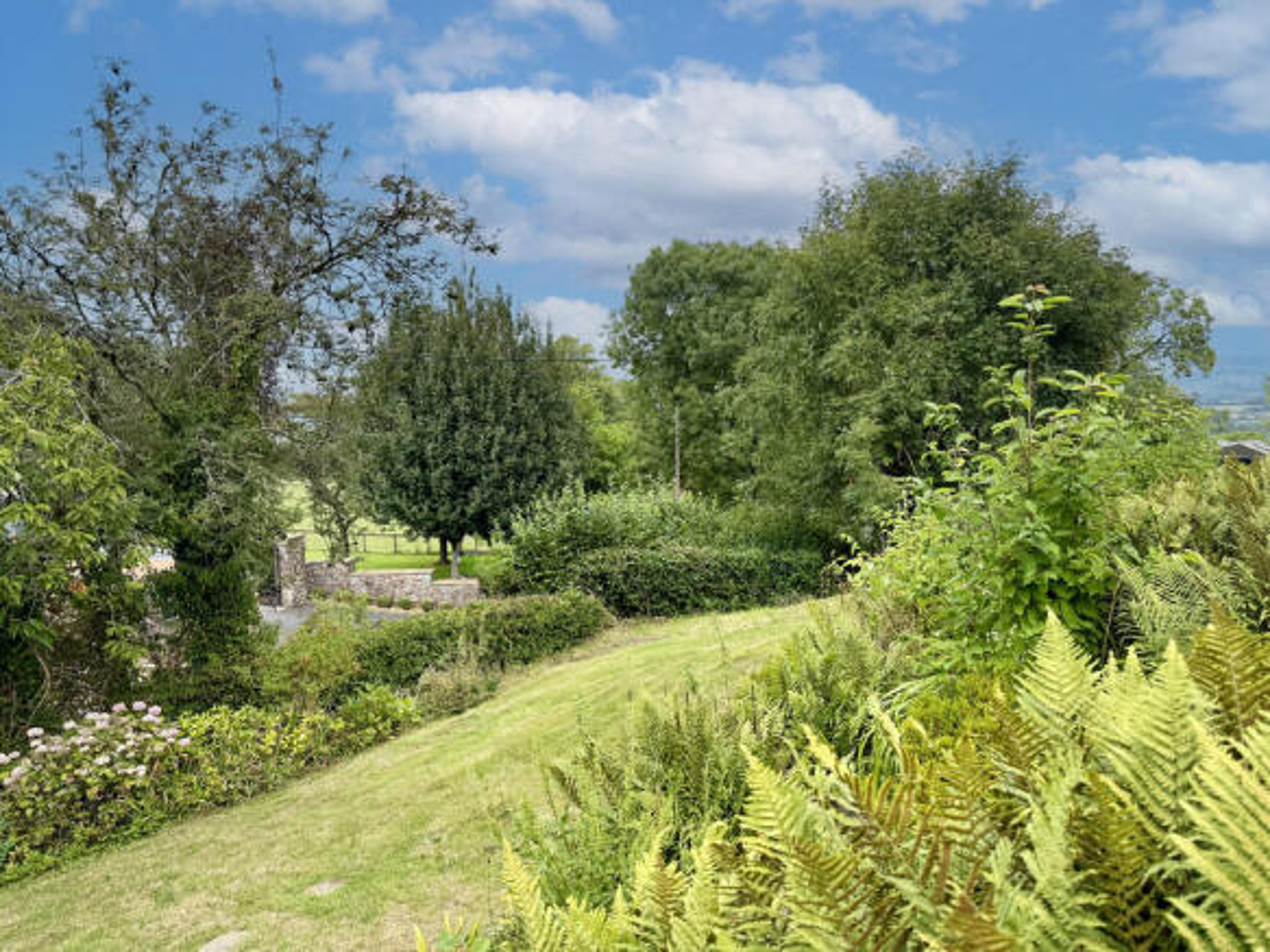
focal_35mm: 24
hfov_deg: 71.6
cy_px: 476
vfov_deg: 56.8
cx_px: 635
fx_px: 880
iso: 100
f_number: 1.78
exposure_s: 1/2703
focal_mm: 6.76
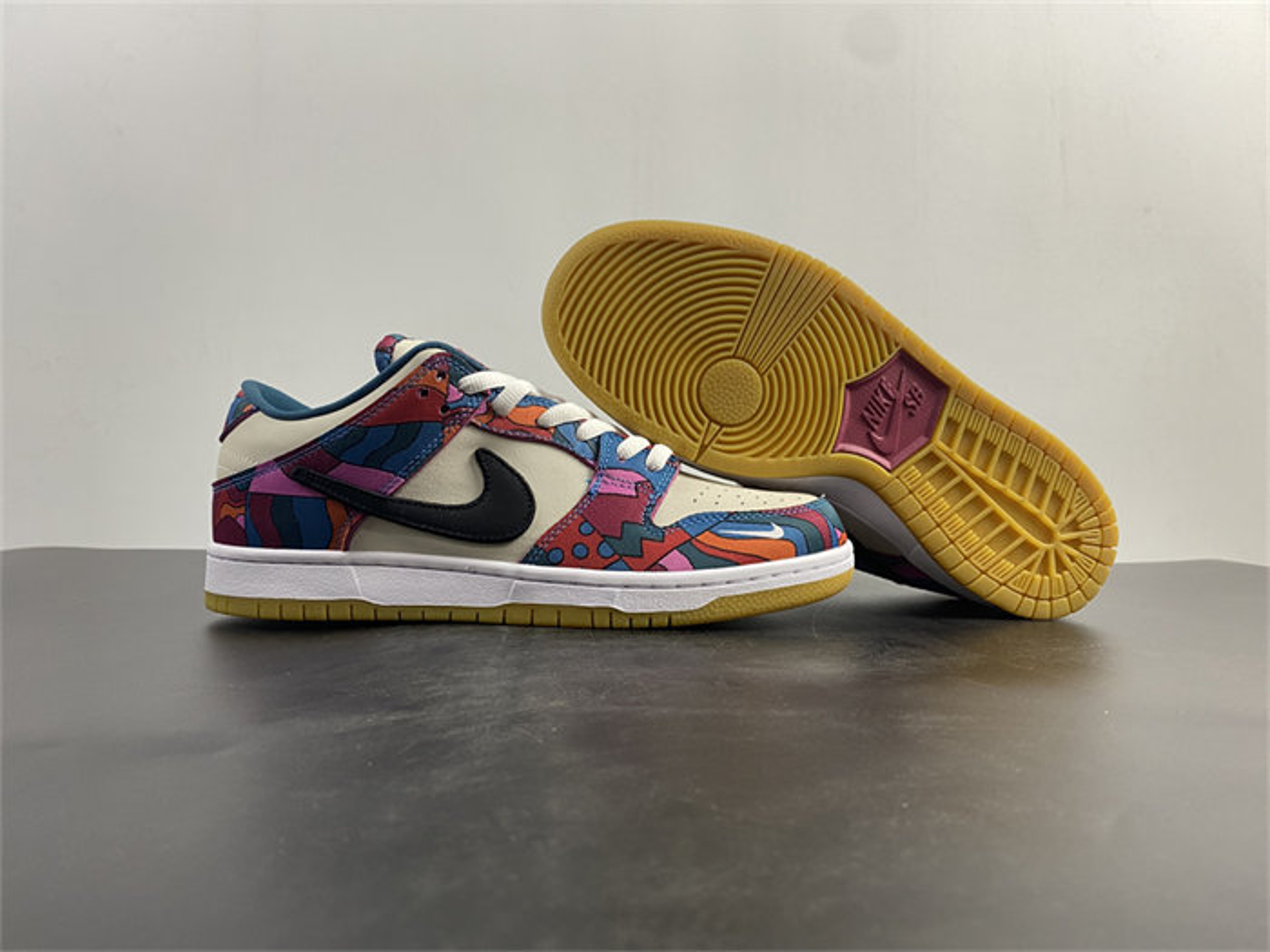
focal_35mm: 26
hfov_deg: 67.3
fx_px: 954
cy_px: 476
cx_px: 635
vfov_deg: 53.1
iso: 100
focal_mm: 4.25
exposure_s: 1/50
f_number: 1.8
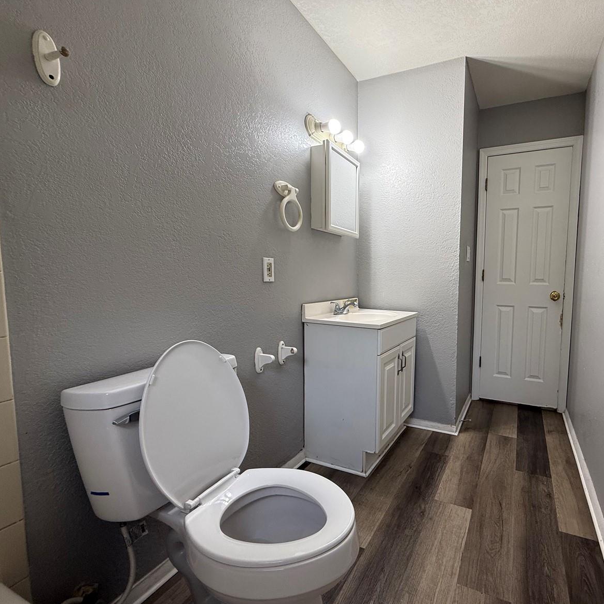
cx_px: 389
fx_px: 336
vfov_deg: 84.0
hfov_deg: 81.9
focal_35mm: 17
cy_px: 307
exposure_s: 1/120
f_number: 2.2
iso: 125
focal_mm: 2.22
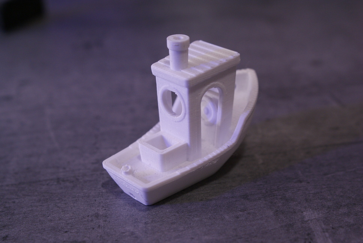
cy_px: 122
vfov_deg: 22.7
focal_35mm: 60
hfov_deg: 33.4
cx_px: 182
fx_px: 606
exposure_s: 1/10
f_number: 5.6
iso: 400
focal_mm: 40
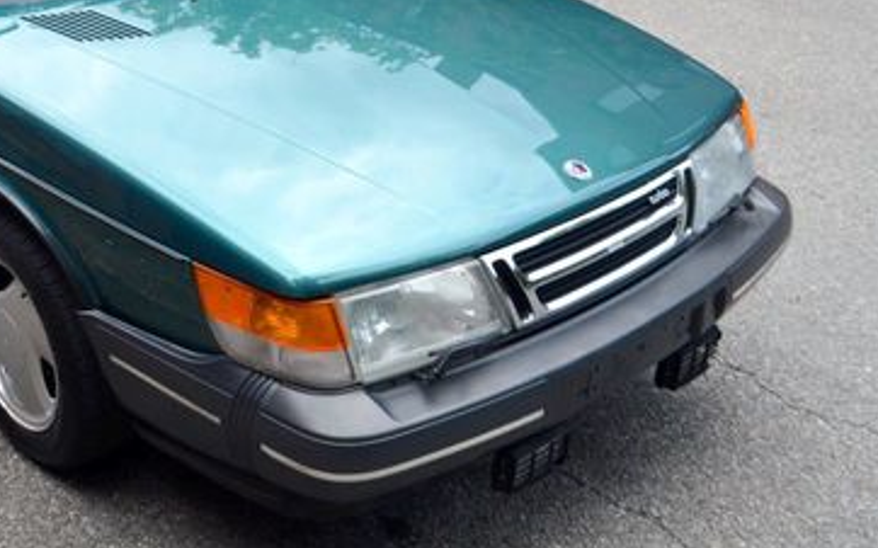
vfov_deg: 23.6
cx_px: 160
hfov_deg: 36.1
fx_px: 1292
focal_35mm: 54
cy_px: 99
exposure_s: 1/125
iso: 200
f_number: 5.6
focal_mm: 20
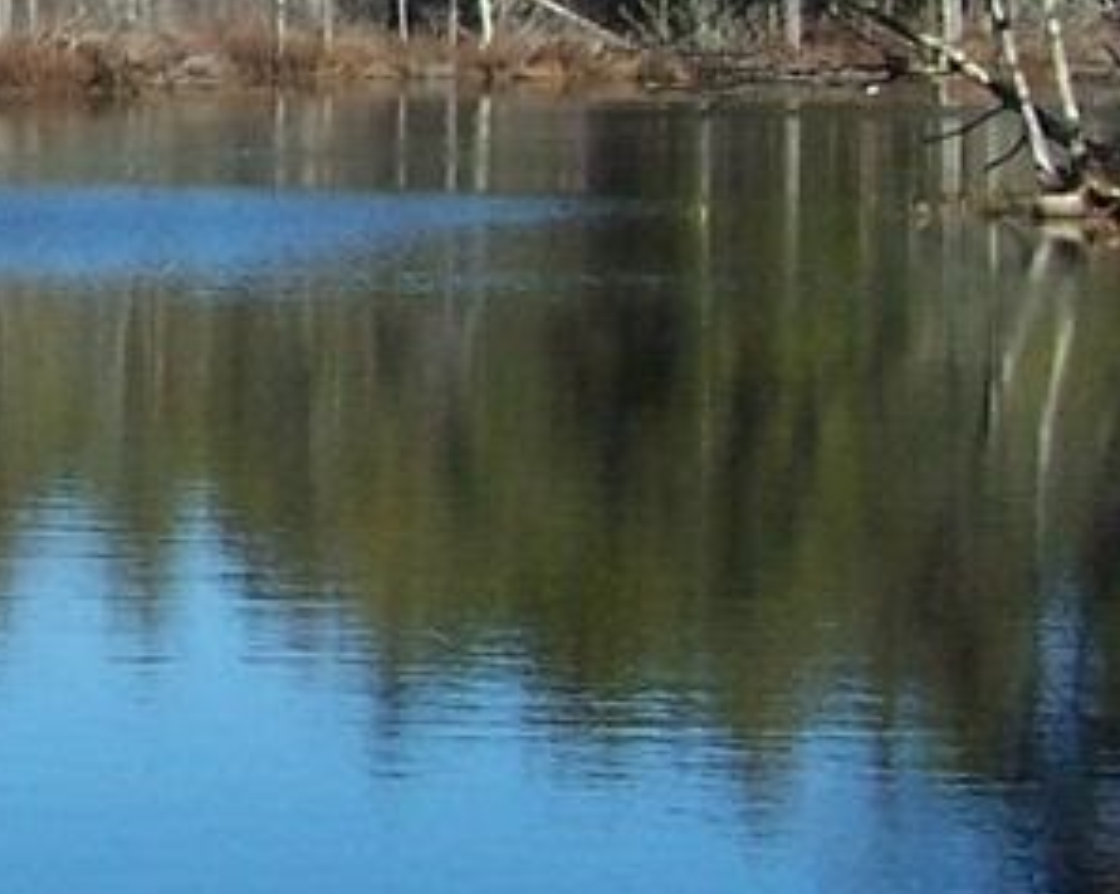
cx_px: -656
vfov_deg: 7.9
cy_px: -230
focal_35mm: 194
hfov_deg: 9.6
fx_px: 6424
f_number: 4
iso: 80
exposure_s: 1/750
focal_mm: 6.3
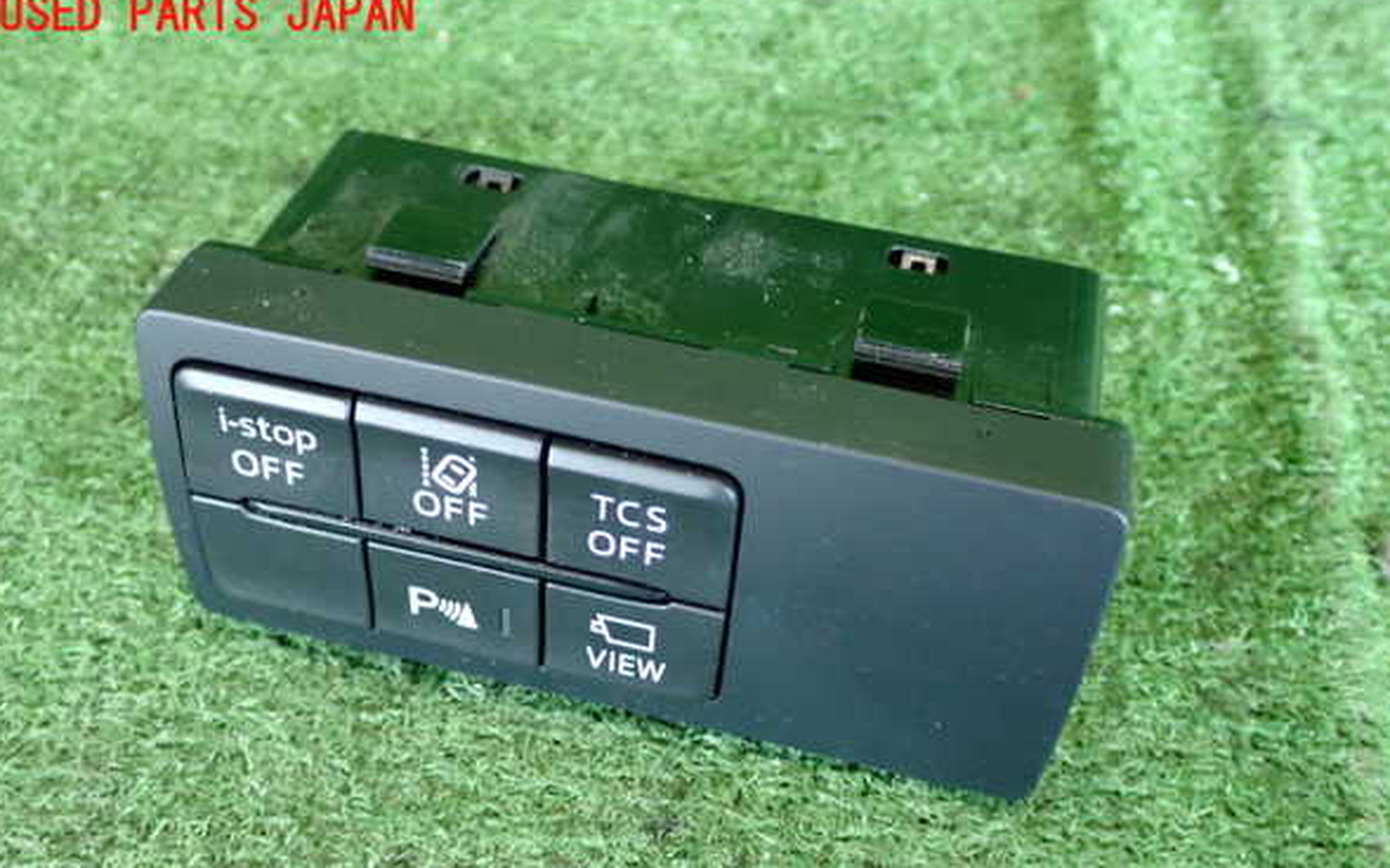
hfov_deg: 48.2
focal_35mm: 41
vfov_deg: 31.2
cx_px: 694
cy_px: 517
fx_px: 1553
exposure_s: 1/25
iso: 800
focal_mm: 6.83
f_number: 2.7
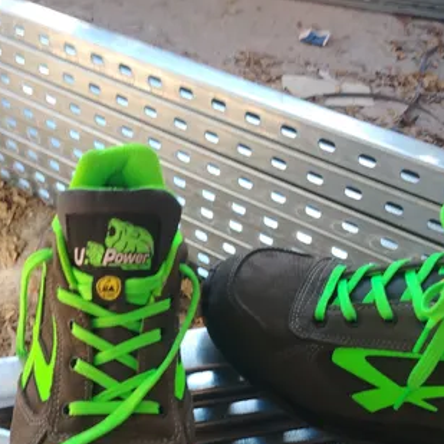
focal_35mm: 44
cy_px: 328
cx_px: 174
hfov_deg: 38.2
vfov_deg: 37.5
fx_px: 639
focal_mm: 5.25
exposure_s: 1/100
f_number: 1.75
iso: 139
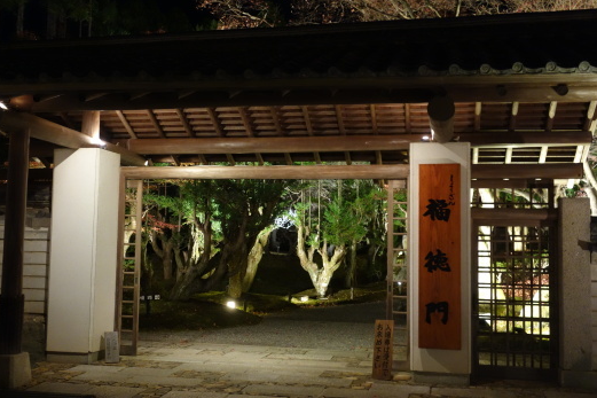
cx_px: 270
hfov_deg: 44.5
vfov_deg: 30.5
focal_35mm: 44
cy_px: 192
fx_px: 729
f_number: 2.8
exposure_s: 1/8
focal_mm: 13.25
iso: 800
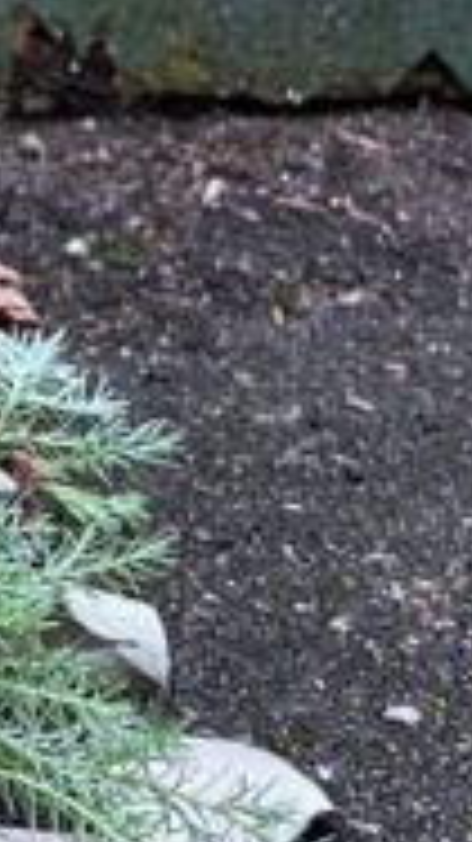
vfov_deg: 12.5
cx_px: -931
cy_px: -383
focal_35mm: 164
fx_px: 3654
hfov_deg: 6.7
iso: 100
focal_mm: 5.7
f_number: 1.5
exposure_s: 1/121
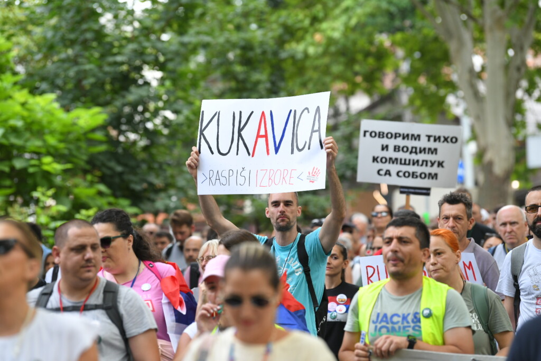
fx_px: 2405
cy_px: 180
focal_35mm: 160
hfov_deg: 12.8
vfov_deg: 8.6
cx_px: 270
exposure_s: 1/500
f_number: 4
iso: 800
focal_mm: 160
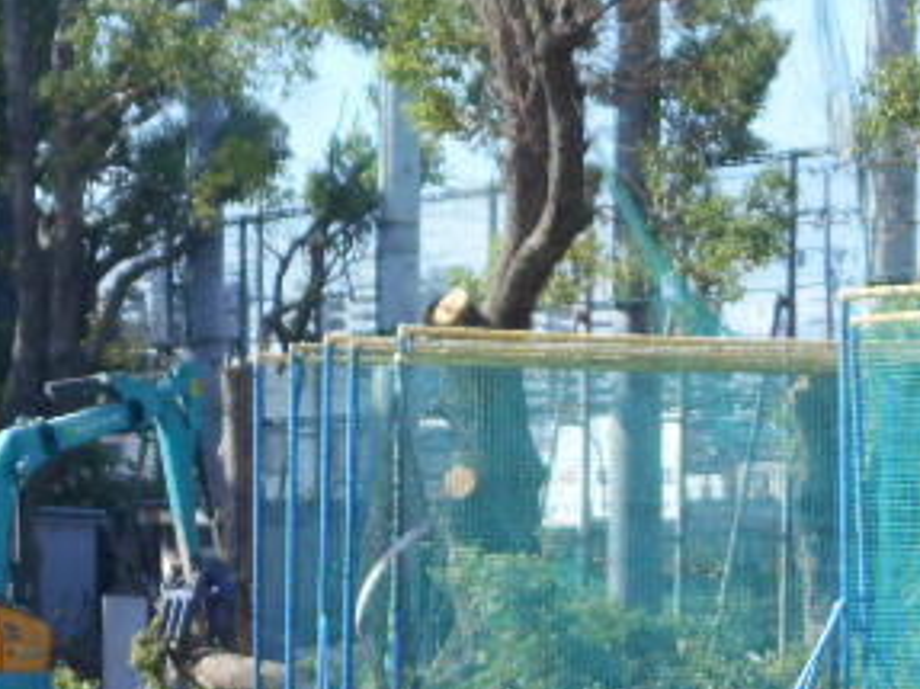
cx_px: 285
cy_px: 455
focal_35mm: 290
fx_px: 7704
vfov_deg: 5.1
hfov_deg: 6.8
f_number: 6.5
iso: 160
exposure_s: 1/250
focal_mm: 23
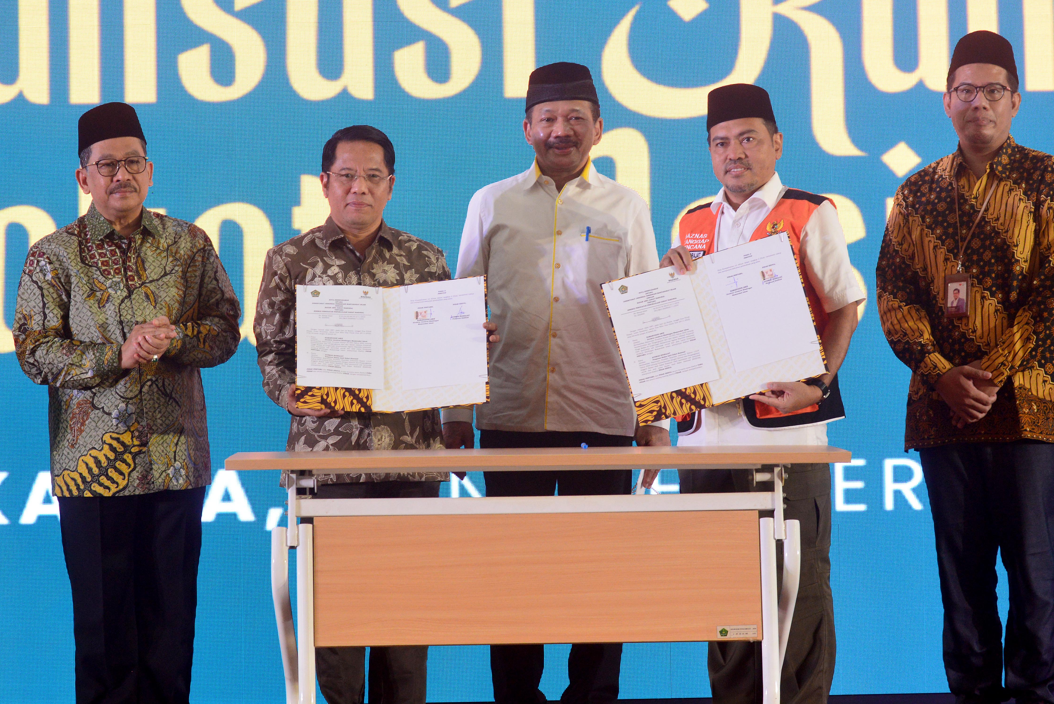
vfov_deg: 9.7
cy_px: 331
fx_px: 4130
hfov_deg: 14.5
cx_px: 506
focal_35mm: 141
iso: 2500
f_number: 7.1
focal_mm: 105
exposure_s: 1/100
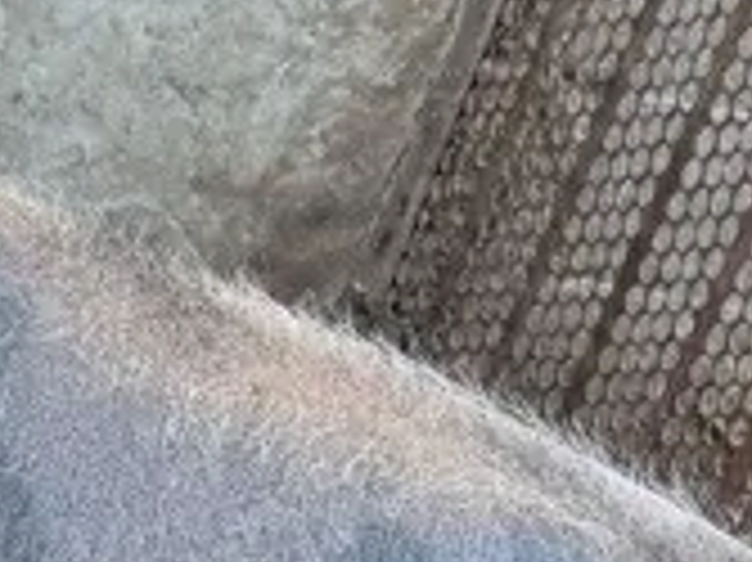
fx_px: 3126
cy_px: 1196
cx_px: 311
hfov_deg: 13.7
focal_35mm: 144
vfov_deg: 9.5
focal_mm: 6.76
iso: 100
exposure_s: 1/403
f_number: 1.78
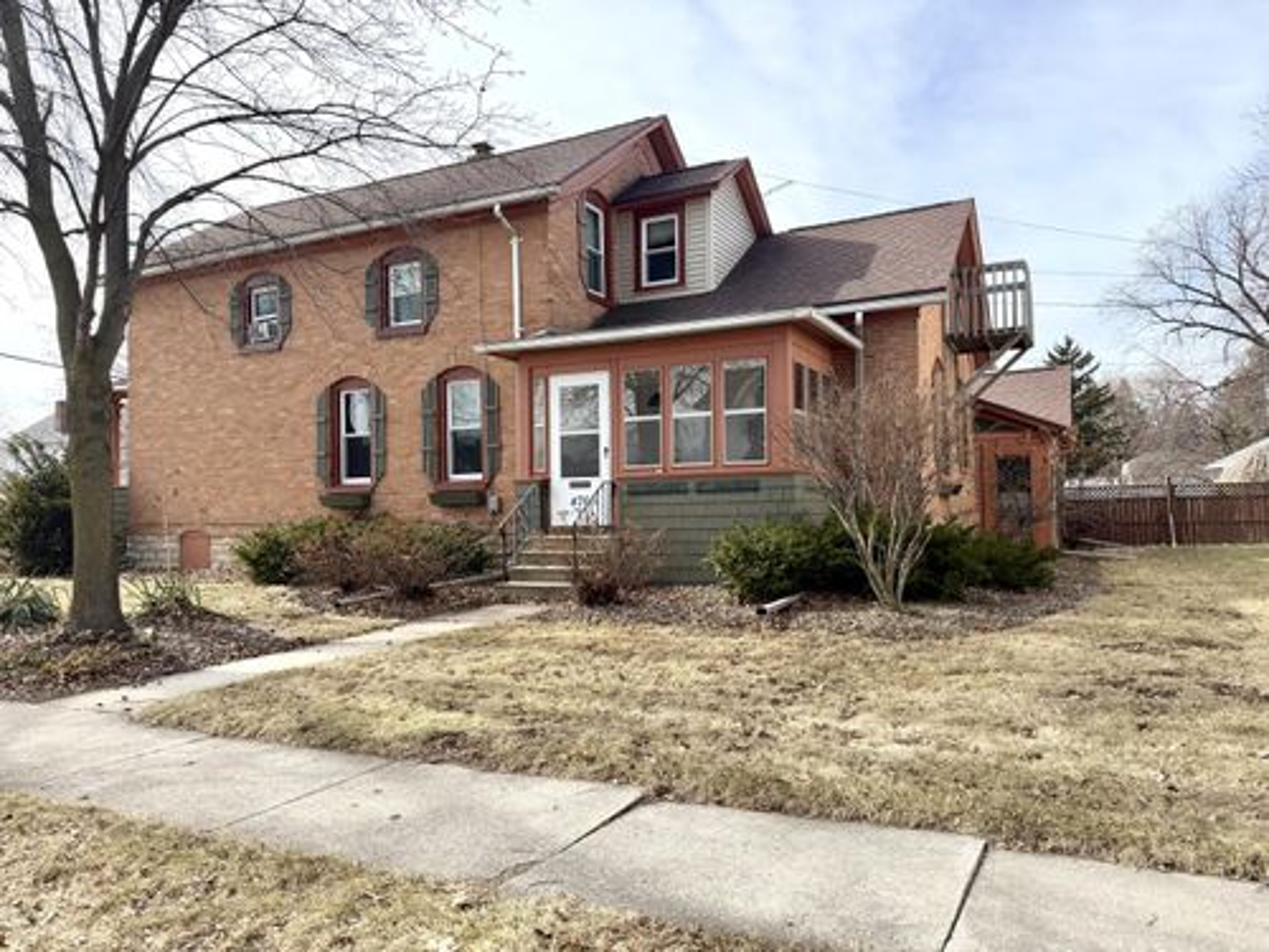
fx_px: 880
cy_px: 476
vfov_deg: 56.8
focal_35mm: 24
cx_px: 634
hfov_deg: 71.6
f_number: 1.78
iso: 100
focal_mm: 6.76
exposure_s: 1/3953
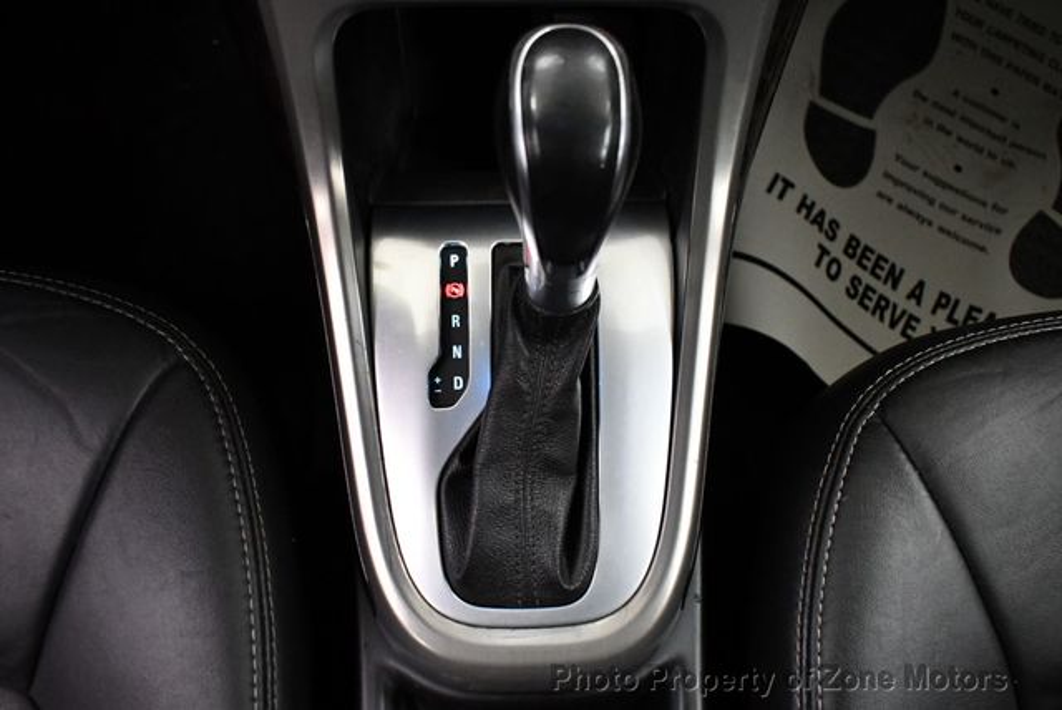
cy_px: 355
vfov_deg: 36.9
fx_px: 1063
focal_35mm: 36
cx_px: 531
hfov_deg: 53.1
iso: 3200
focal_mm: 18
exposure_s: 1/125
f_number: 3.5
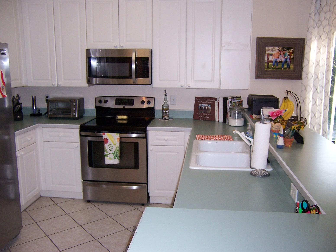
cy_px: 126
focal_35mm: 33
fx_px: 320
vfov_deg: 42.9
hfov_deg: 55.4
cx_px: 168
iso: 140
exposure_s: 1/60
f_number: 2.8
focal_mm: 5.5
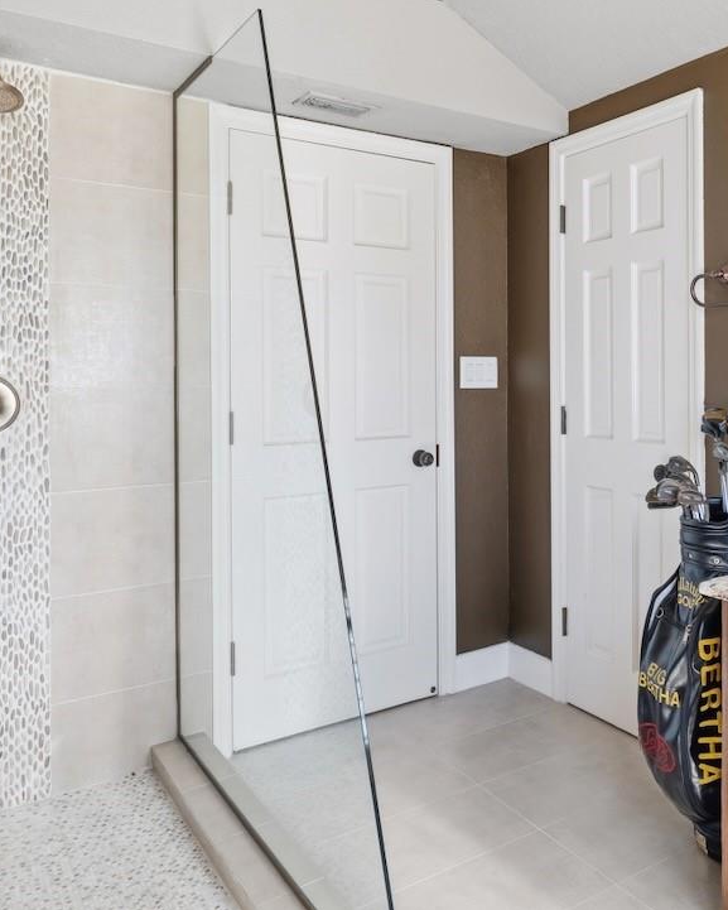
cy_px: 375
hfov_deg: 46.9
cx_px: 536
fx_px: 808
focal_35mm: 30
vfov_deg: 58.4
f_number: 8
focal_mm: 18
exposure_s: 1/15
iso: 400
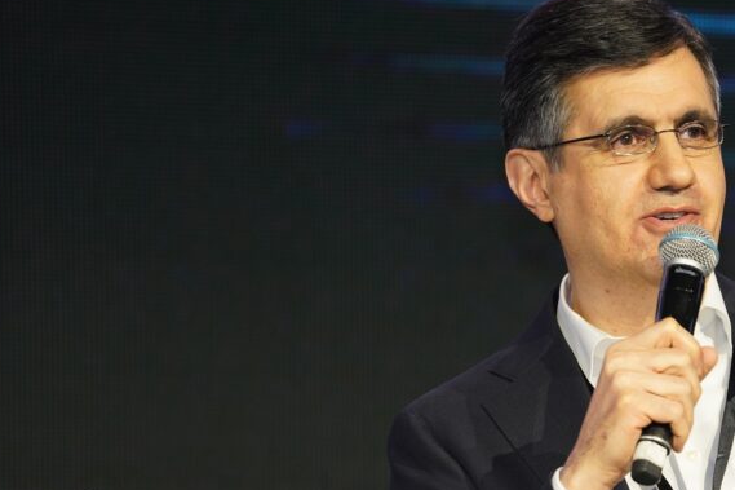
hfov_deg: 4.6
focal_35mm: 450
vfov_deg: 3.1
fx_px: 9184
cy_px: 491
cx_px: 725
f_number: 2.8
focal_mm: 200
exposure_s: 1/80
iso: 800
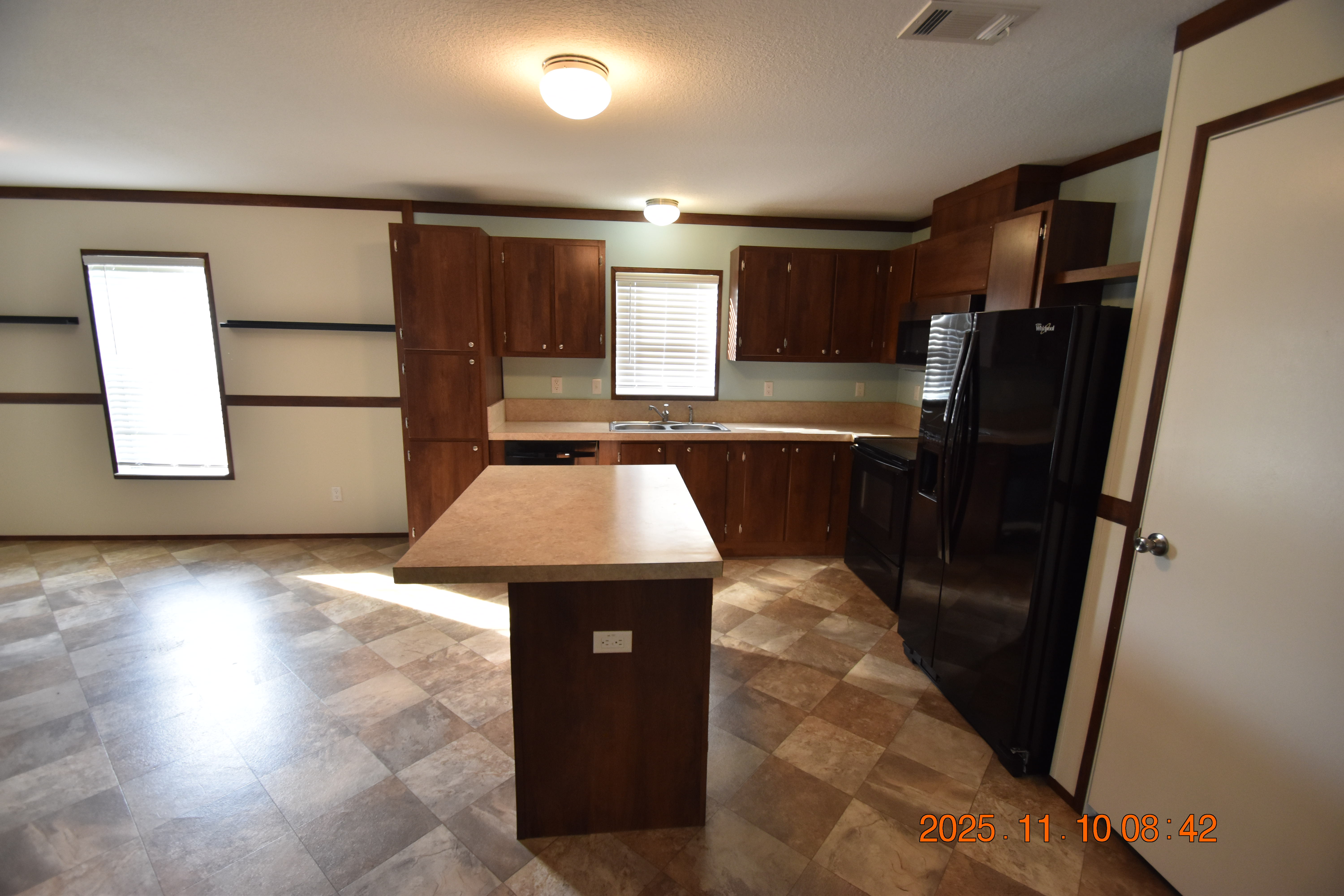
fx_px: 560
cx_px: 672
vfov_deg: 77.3
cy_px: 448
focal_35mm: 15
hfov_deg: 100.4
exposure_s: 1/125
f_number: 3.5
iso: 800
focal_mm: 10
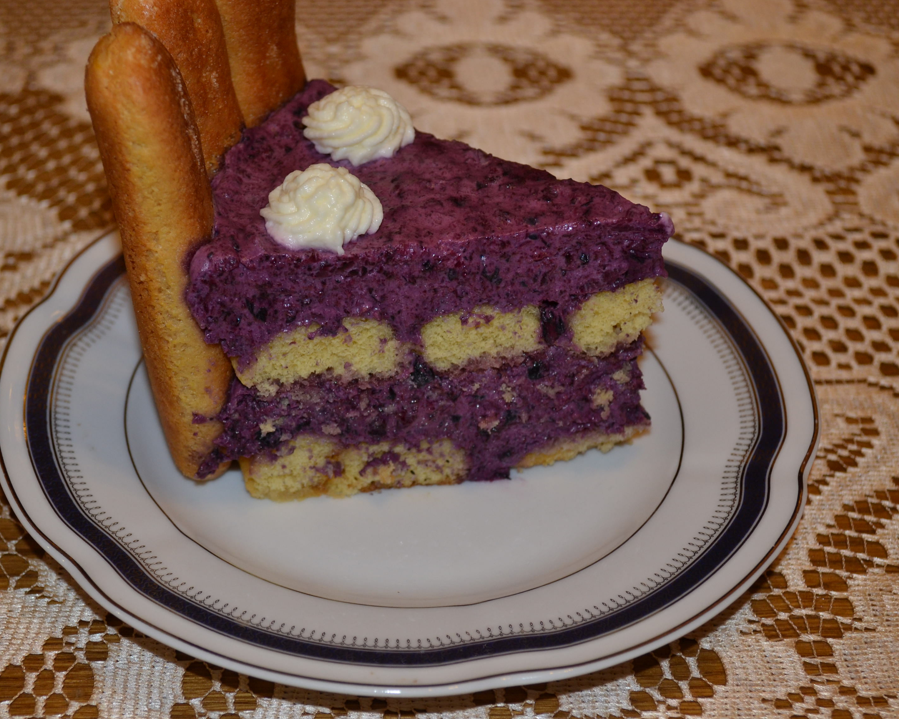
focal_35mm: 68
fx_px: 1809
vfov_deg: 22.5
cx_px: 388
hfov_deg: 27.9
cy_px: 361
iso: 500
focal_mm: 40
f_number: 5.3
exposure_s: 1/60
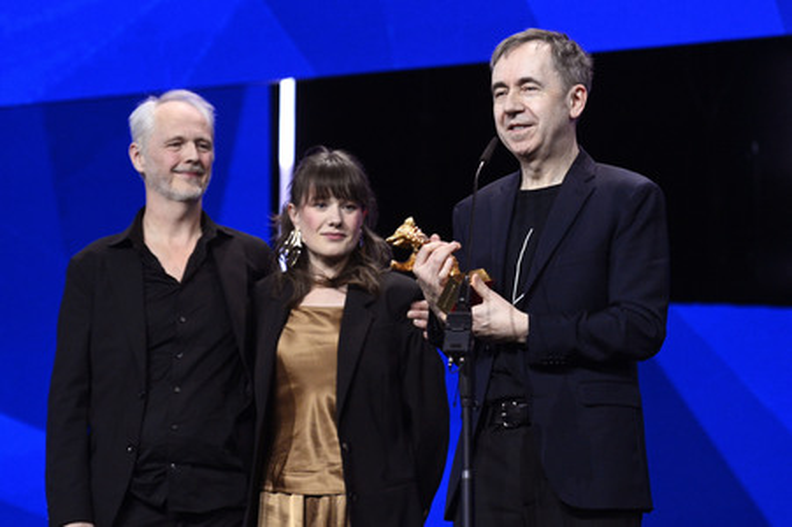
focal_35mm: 190
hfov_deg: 10.8
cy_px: 264
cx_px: 396
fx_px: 4177
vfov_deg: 7.2
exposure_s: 1/200
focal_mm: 190
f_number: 5.6
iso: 10000
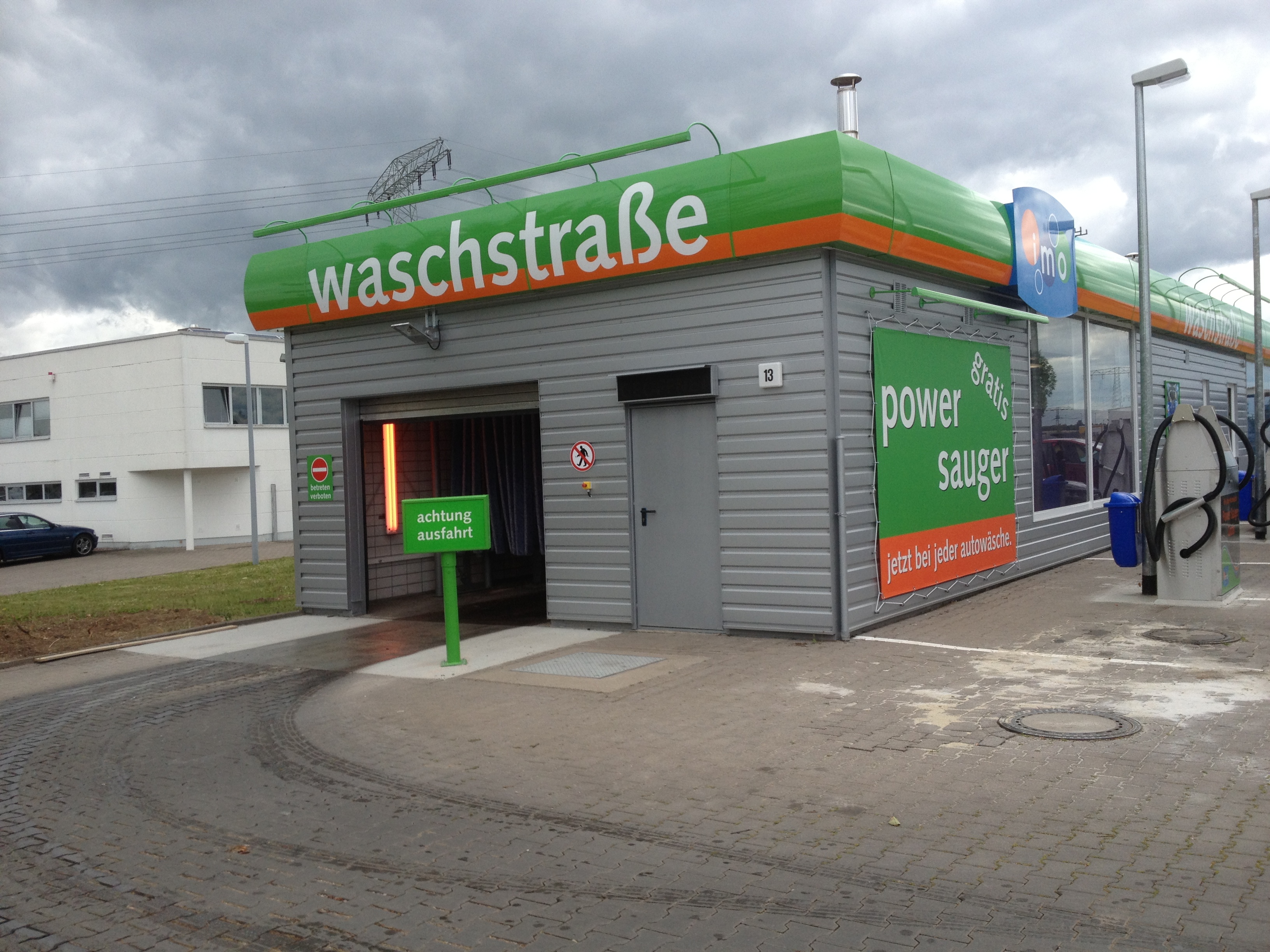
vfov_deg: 40.7
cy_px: 476
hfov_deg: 52.6
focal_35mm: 35
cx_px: 635
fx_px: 1284
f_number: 2.4
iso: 50
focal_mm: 4.28
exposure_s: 1/968
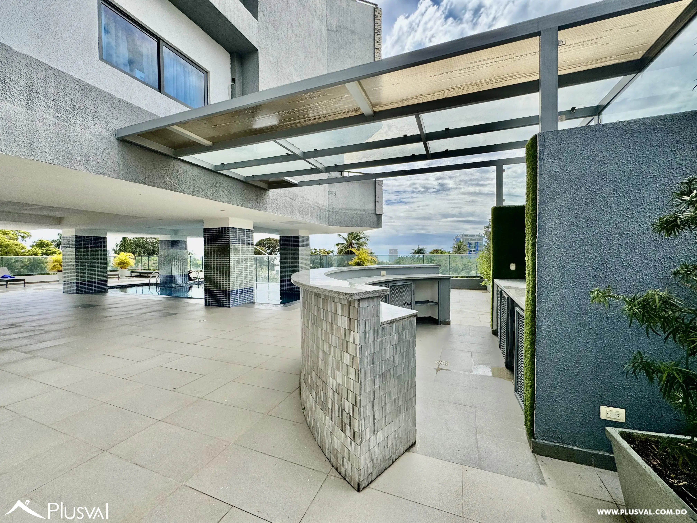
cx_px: 348
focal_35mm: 14
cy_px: 262
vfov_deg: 85.7
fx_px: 282
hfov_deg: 102.1
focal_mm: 2.22
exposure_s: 1/1789
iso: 50
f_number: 2.2
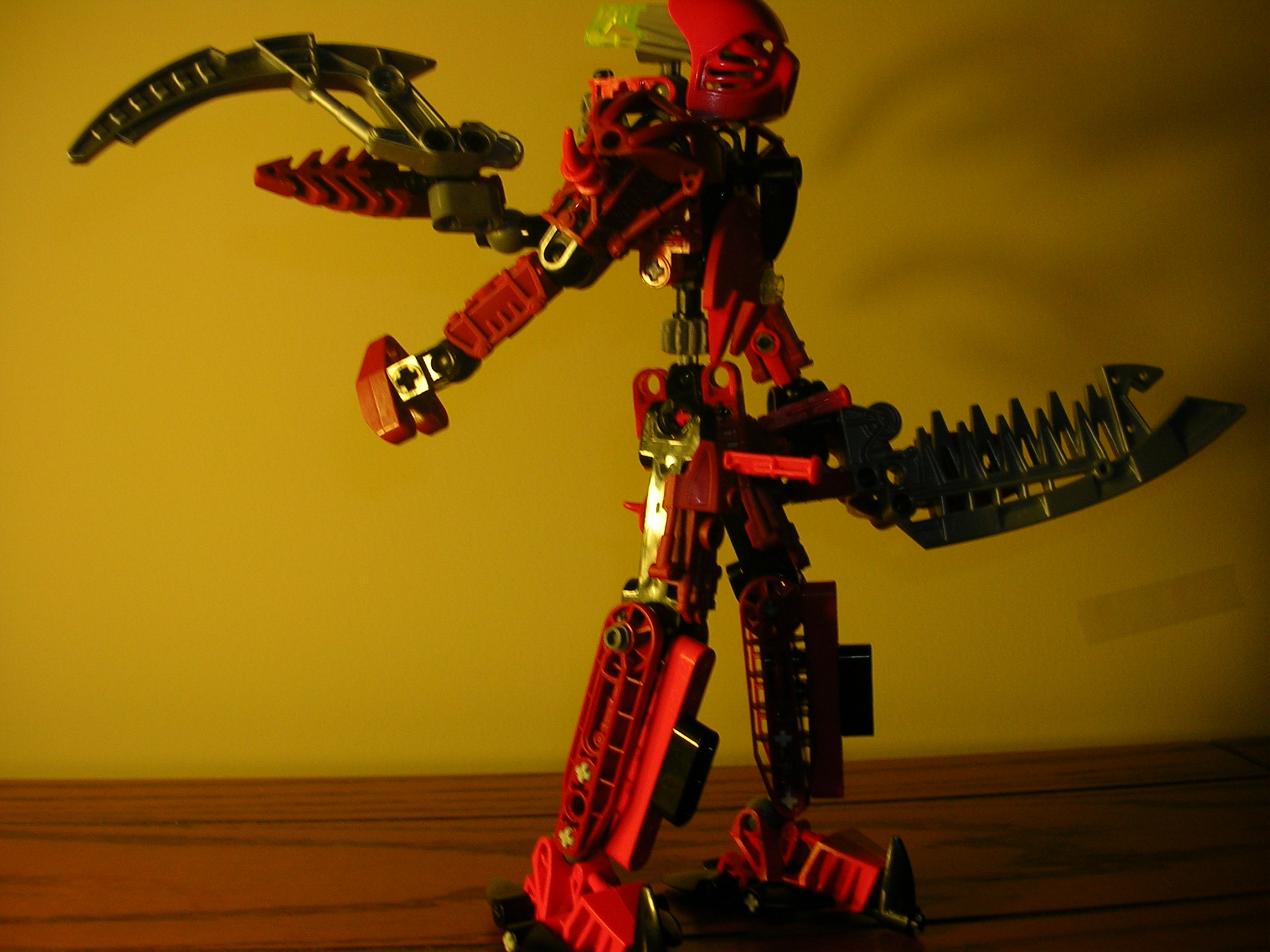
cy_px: 476
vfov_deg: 37.7
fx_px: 1394
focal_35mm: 38
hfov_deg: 49.0
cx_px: 635
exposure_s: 1/30
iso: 50
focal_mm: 5.8
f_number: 2.8
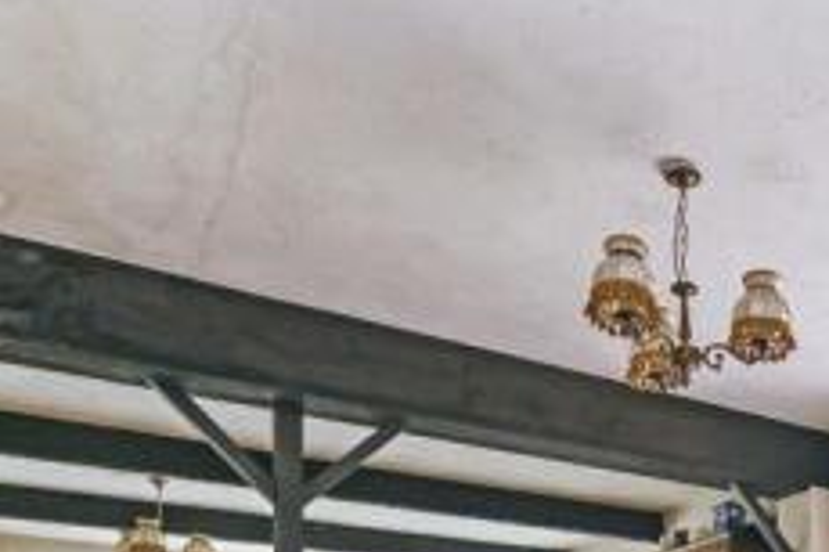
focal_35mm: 40
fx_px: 920
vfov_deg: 27.0
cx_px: 775
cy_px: 749
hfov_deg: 43.5
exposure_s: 1/2.5
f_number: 7.1
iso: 400
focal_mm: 14
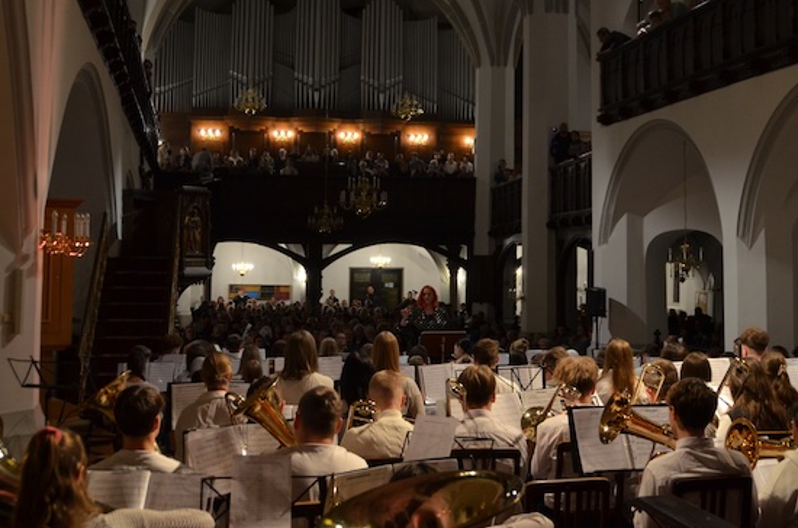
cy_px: 157
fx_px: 1062
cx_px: 428
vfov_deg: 27.7
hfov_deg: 41.2
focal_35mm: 48
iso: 800
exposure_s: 1/40
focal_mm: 22
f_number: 3.5
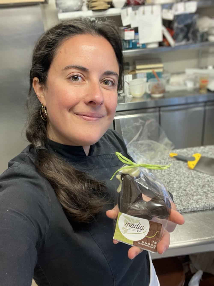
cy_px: 143
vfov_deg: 60.0
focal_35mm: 30
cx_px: 107
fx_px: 247
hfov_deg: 46.8
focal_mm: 2.71
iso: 125
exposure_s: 1/50
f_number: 2.2
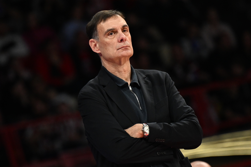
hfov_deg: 10.3
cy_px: 84
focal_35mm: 200
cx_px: 126
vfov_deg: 6.9
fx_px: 1394
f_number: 2.8
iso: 2000
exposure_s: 1/800
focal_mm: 200
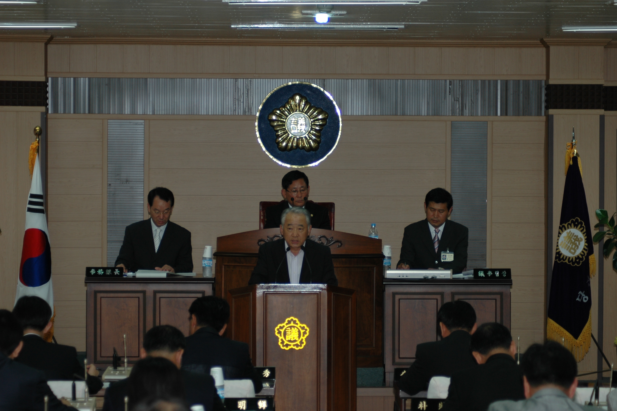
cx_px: 311
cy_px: 205
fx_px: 2202
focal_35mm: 129
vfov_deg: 10.7
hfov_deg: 15.9
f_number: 4.2
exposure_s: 1/60
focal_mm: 85
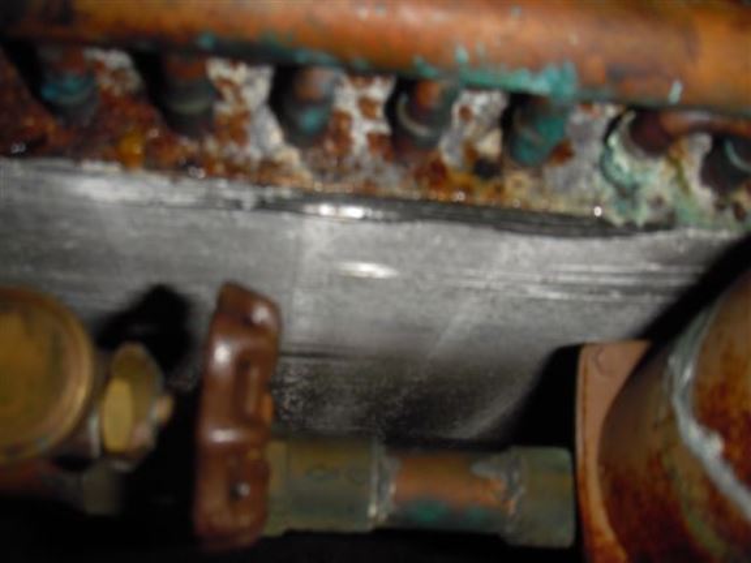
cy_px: 282
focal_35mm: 38
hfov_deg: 49.0
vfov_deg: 37.7
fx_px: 824
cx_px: 376
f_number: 3.5
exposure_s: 1/30
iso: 125
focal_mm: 6.7
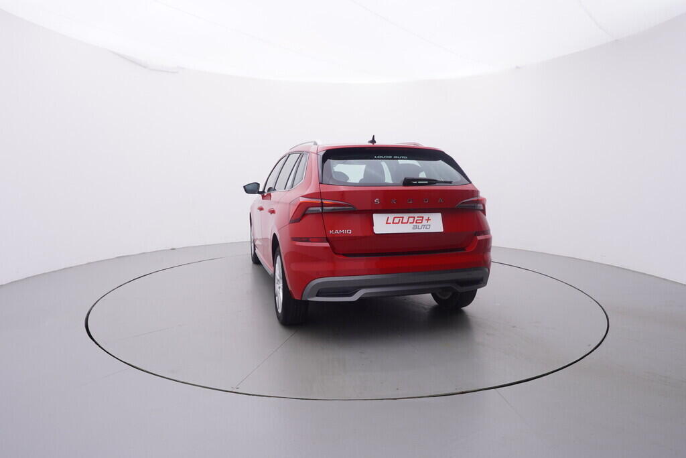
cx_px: 343
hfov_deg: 77.3
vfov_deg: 56.2
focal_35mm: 22
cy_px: 229
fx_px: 429
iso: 200
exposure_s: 1/80
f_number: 5
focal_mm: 15
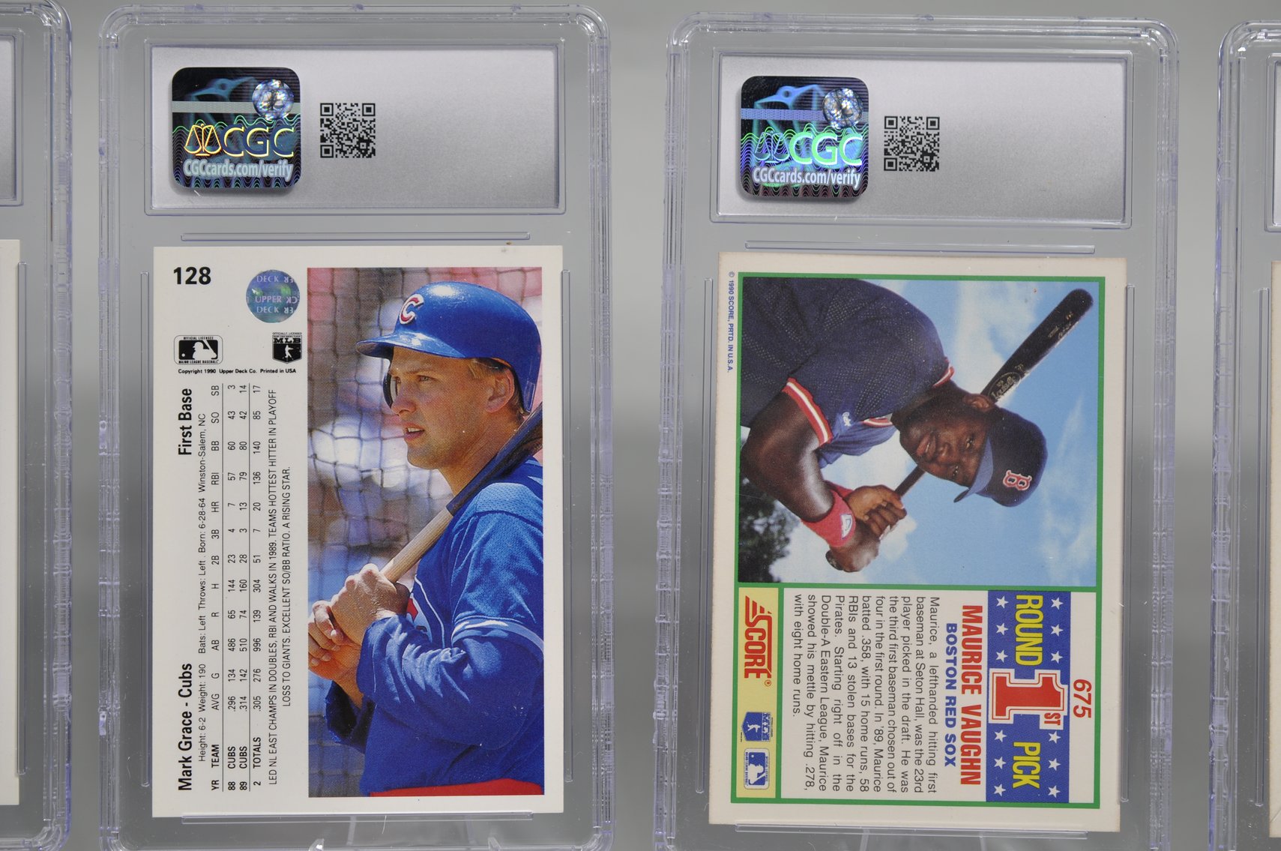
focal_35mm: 60
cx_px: 640
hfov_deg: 33.4
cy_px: 426
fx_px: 2132
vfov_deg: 22.6
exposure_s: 1/100
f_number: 5
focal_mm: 40
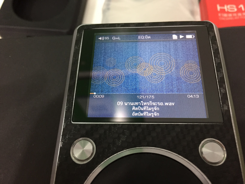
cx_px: 122
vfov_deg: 48.2
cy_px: 92
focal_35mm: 29
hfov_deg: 61.7
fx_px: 205
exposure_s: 1/33
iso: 200
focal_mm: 4.15
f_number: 2.2
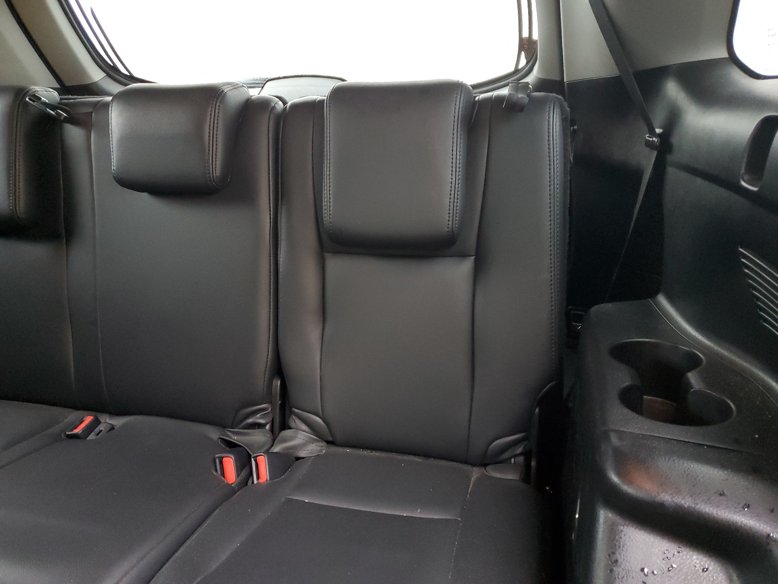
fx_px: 584
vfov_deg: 53.1
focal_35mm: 26
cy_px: 292
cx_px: 389
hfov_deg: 67.3
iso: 306
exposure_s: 1/20
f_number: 1.5
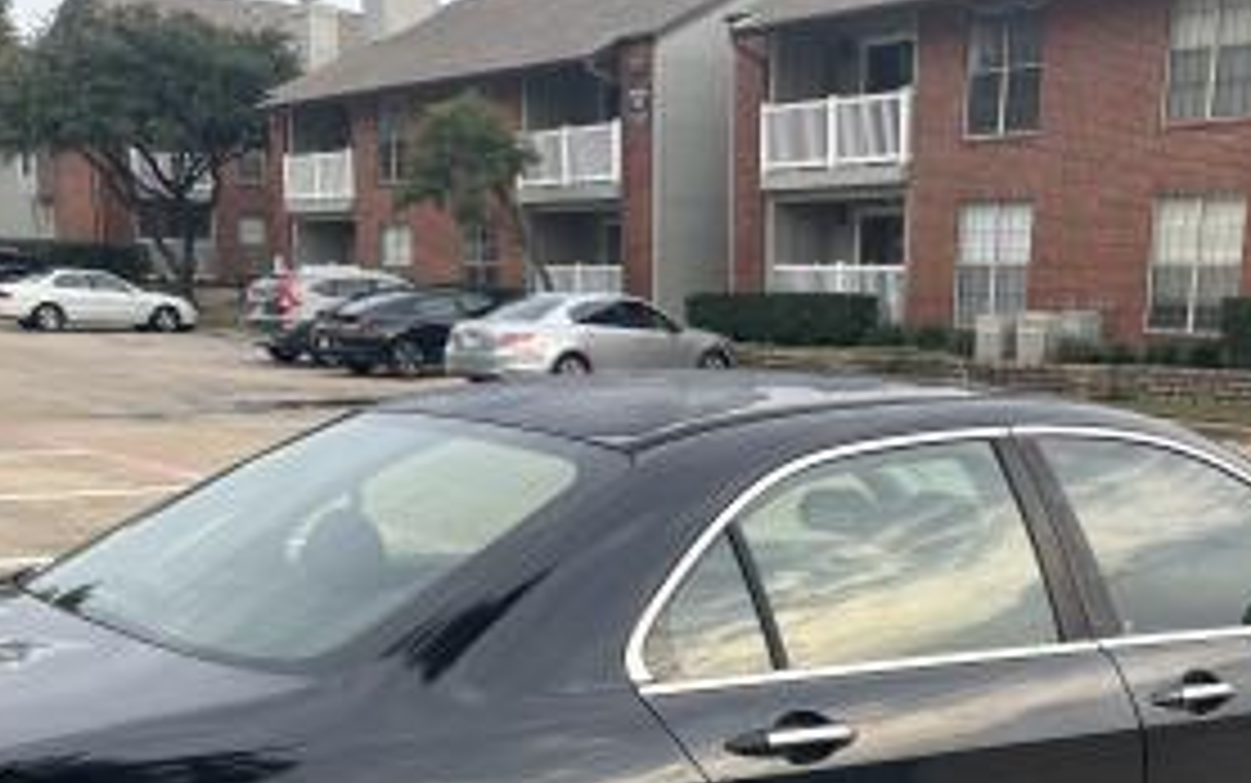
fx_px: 1705
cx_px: 720
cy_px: 752
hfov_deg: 40.2
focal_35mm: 50
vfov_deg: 24.8
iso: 64
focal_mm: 5.1
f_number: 1.6
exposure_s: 1/122
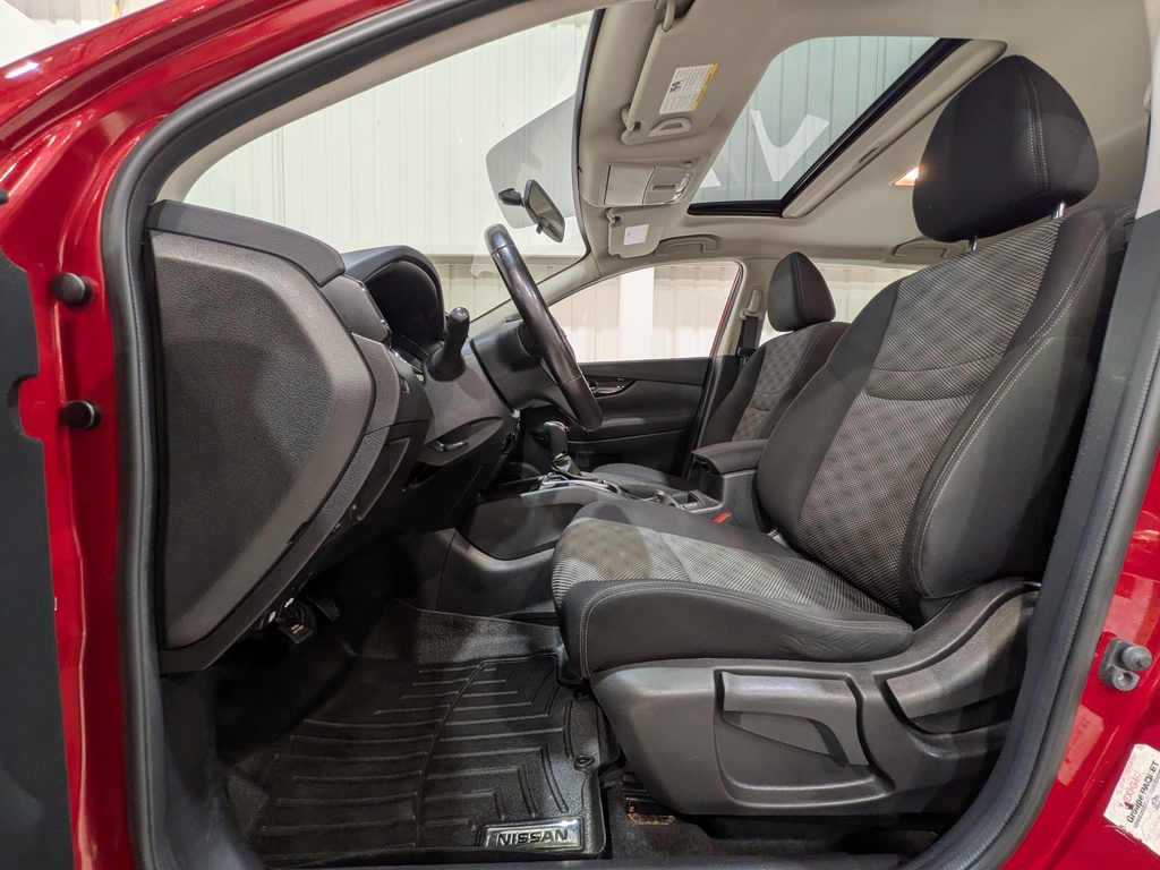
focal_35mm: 14
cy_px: 435
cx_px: 580
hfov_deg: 102.1
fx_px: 469
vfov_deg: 85.7
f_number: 2.2
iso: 62
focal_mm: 1.83
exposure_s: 1/25
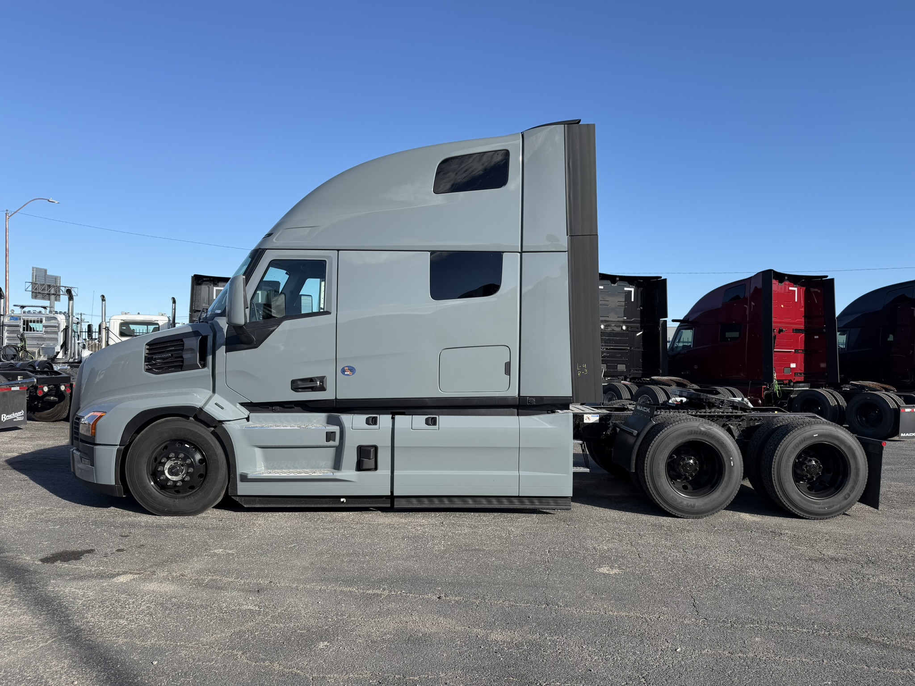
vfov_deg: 56.8
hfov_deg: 71.6
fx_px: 634
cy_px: 343
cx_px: 458
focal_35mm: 24
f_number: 1.78
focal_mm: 6.76
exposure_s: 1/3953
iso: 80
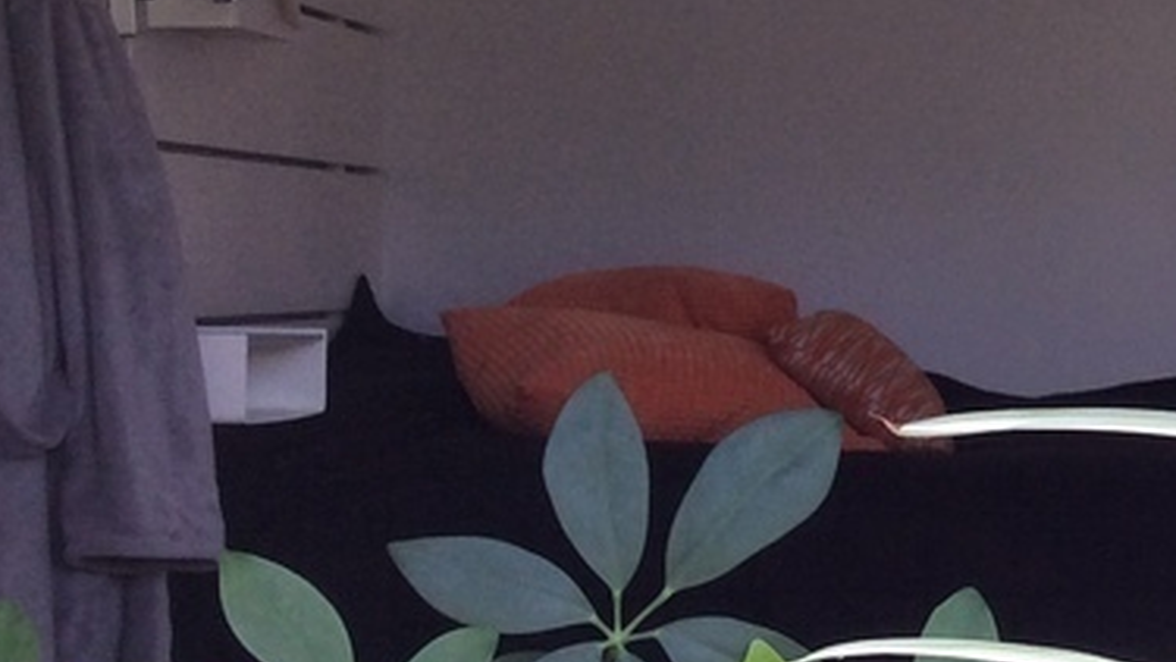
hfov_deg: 20.8
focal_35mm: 95
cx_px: 1436
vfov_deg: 12.7
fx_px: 2963
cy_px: 284
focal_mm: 3.3
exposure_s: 1/100
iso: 40
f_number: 2.4
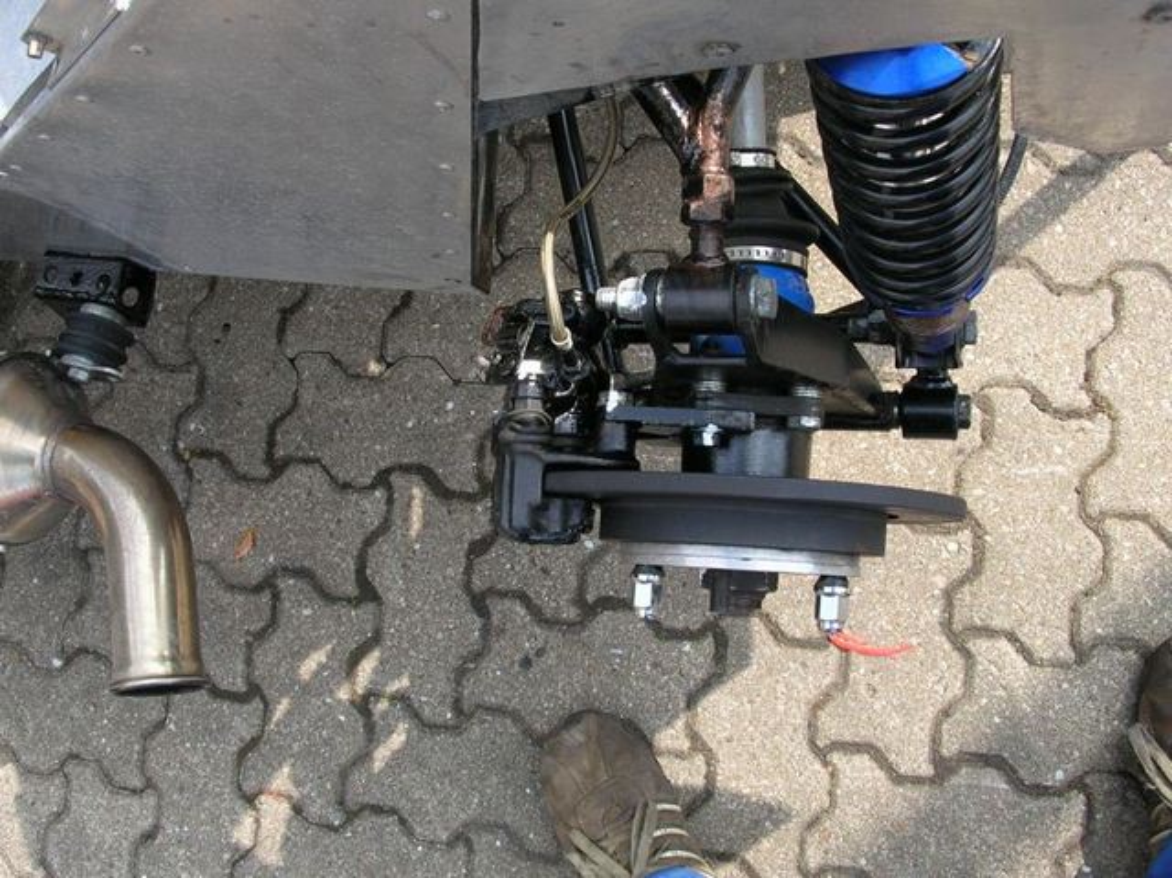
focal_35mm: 36
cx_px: 586
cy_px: 439
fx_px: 1218
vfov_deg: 39.6
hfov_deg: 51.4
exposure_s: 1/160
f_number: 3.7
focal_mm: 6
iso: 50
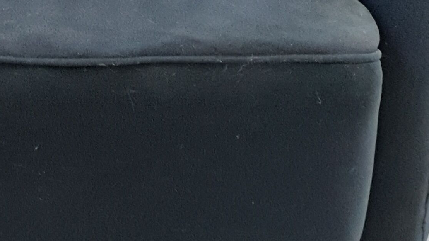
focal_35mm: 103
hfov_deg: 20.1
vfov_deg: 11.3
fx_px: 1172
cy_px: -120
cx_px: -1
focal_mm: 4.3
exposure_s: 1/50
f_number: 2.4
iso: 200
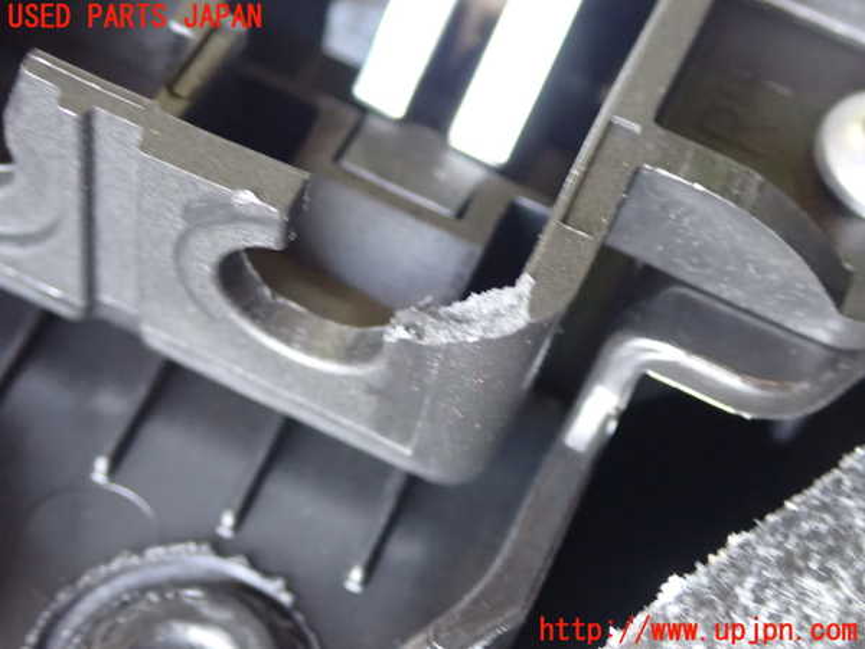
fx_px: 1924
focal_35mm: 77
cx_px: 432
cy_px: 324
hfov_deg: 25.3
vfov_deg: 19.1
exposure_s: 1/20
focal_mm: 13.65
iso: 1250
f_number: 4.1
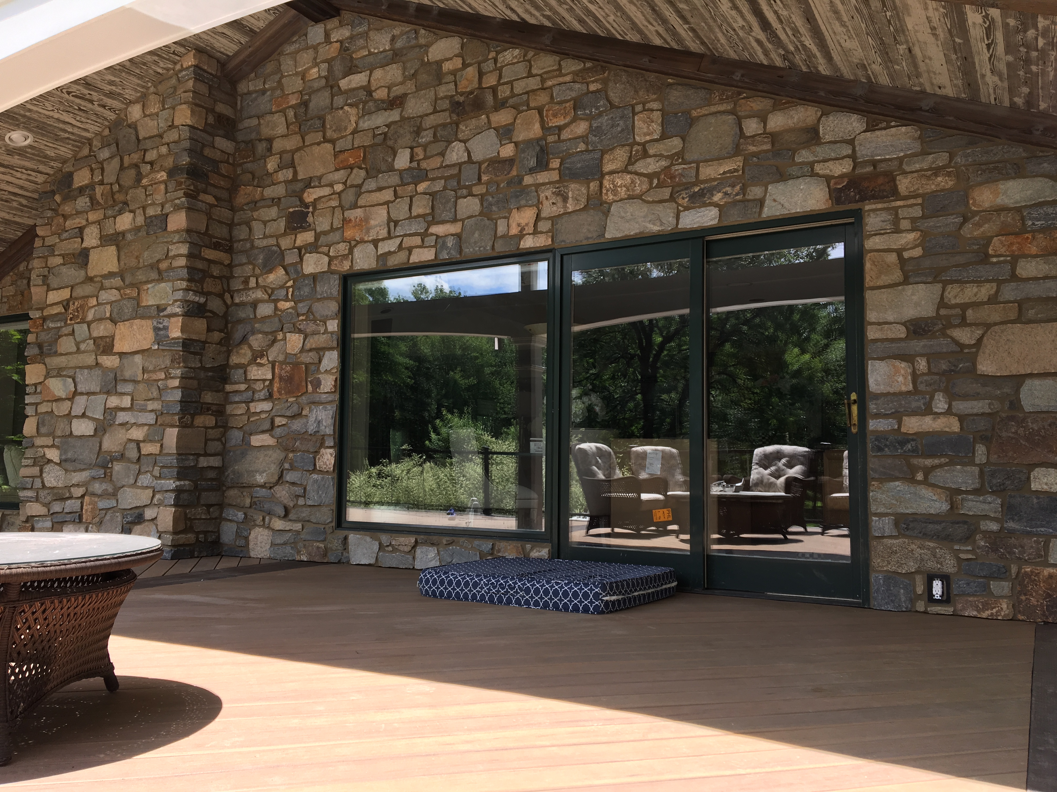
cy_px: 396
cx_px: 528
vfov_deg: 48.2
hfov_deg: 61.7
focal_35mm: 29
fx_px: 886
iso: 25
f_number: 2.2
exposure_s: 1/348
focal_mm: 4.15
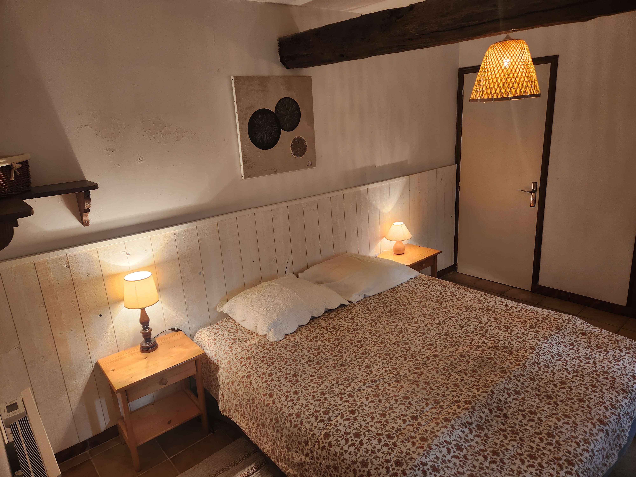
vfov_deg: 58.9
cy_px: 238
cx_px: 318
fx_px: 423
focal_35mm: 23
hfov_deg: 73.9
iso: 100
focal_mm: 5.4
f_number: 1.8
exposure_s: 1/100
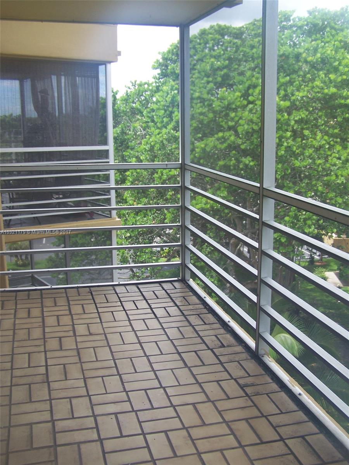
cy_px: 232
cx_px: 174
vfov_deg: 49.0
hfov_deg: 37.7
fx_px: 511
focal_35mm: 38
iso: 64
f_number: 2.8
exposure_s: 1/160
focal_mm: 6.3
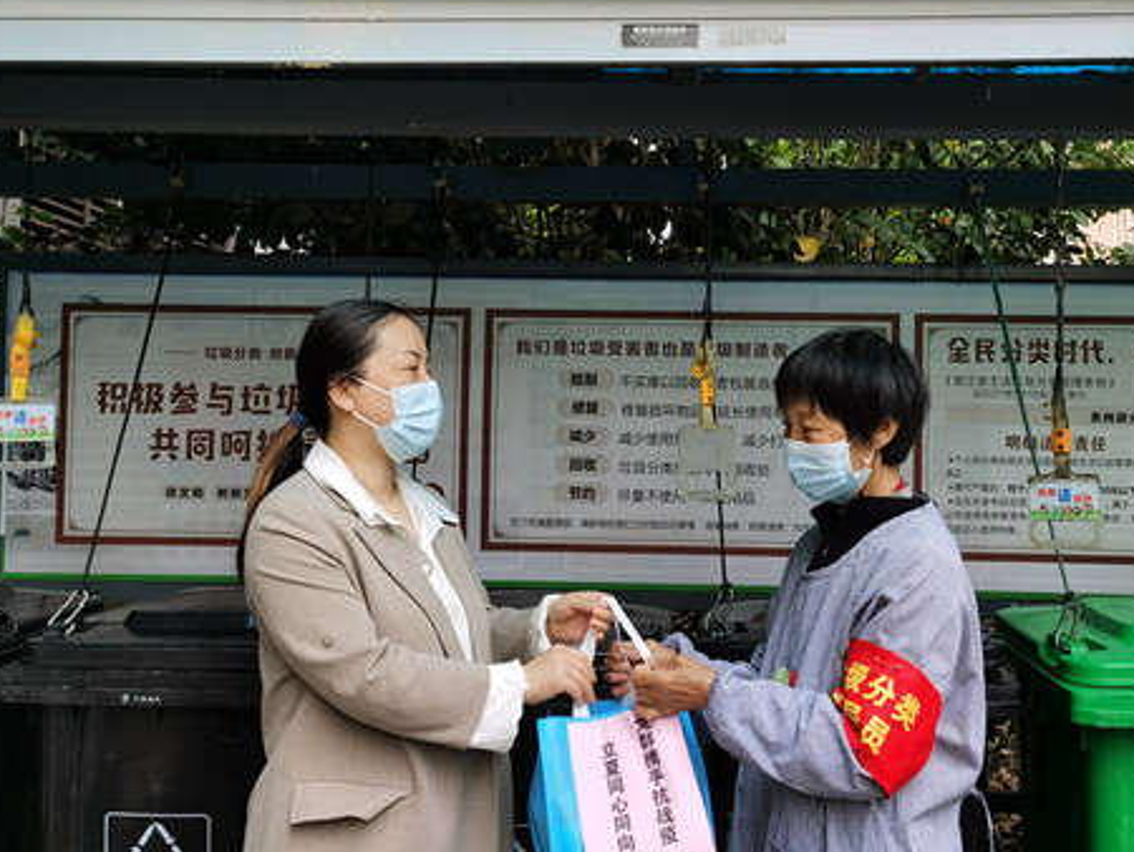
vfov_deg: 35.9
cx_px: 658
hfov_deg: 46.6
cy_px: 371
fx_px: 1311
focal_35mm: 40
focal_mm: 5.56
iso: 50
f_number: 1.6
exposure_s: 1/100
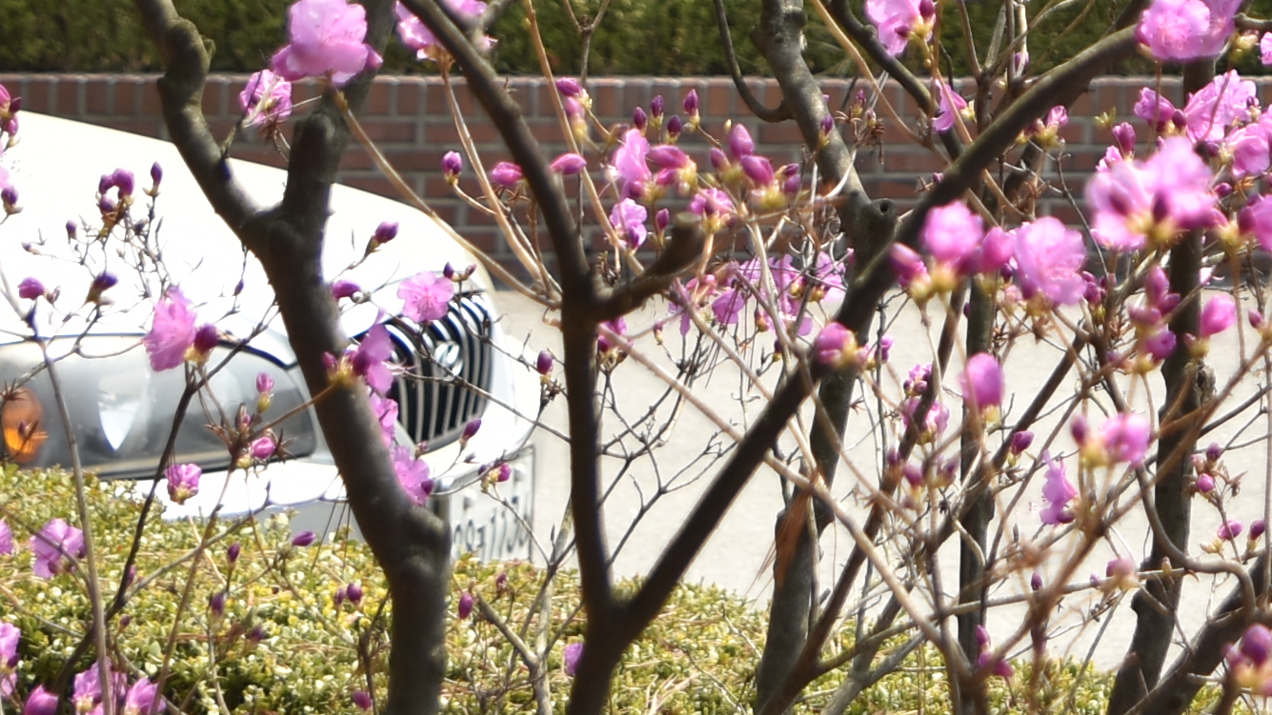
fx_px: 4284
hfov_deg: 15.6
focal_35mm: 127
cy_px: -654
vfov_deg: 9.0
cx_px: 1876
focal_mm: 24
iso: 100
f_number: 2.8
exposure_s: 1/800
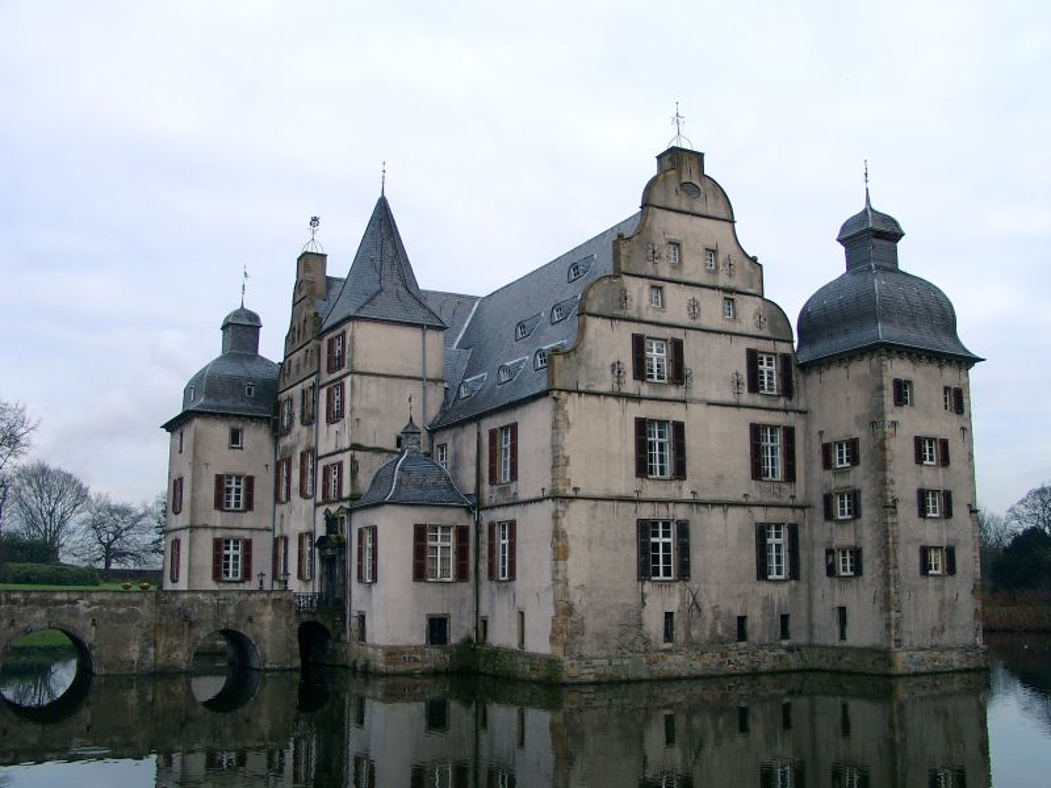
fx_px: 1032
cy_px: 394
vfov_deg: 41.8
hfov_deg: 54.0
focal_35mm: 34
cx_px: 526
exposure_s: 1/98.2
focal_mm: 7.13
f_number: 2.8
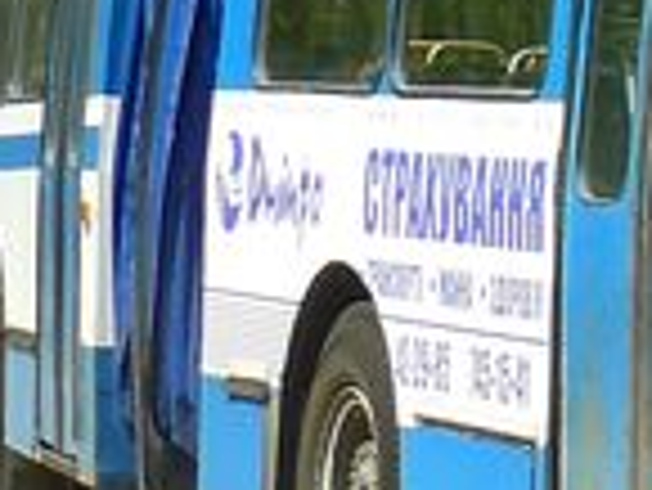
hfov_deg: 7.0
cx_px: 1898
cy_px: -319
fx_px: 4788
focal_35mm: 254
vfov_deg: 5.8
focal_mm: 6
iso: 100
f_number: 3.6
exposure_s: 1/640
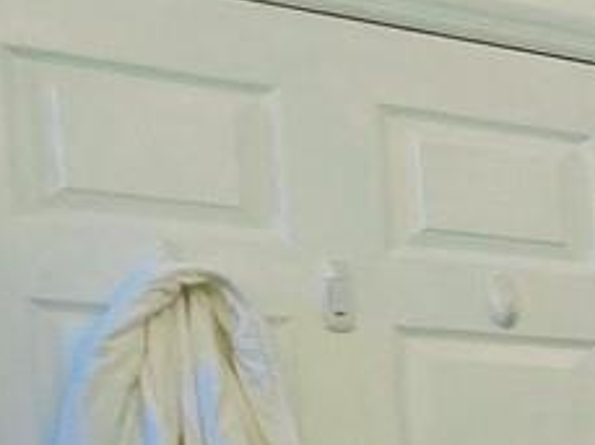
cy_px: 708
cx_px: 2027
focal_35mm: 91
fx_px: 1562
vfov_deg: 14.8
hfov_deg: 9.9
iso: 80
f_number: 2.2
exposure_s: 1/60.2
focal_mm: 2.2
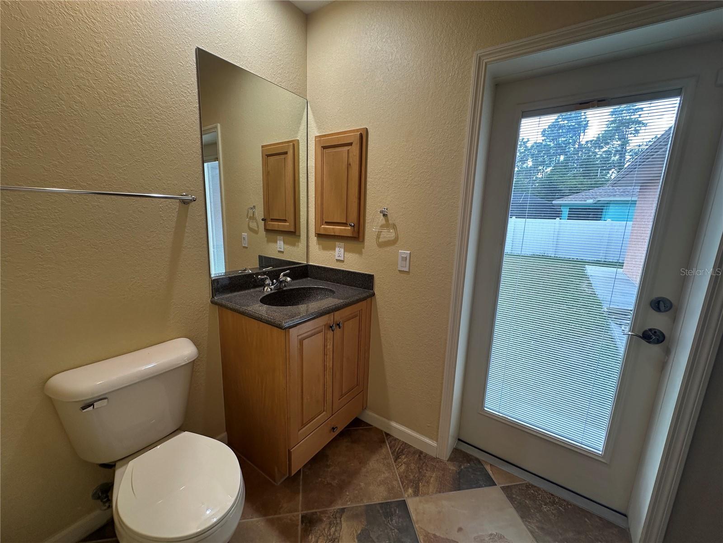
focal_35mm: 14
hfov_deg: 102.1
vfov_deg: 85.7
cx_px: 362
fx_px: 292
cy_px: 272
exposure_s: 1/120
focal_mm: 2.22
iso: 100
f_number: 2.2
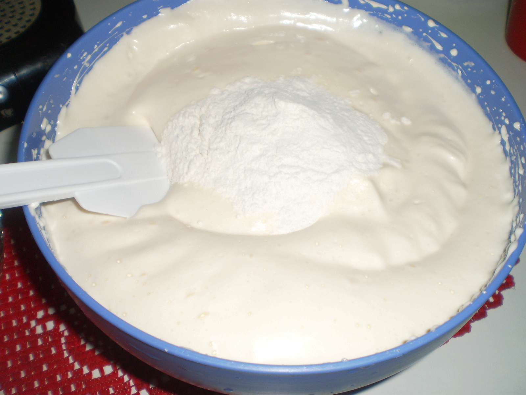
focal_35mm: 36
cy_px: 198
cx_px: 263
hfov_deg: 51.4
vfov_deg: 39.7
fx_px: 547
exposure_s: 1/30
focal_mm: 6.3
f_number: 3.1
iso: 125
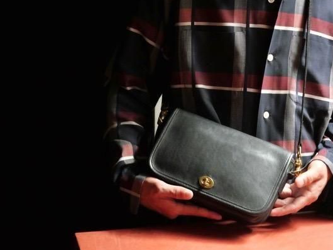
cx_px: 187
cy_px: 137
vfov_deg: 21.0
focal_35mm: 70
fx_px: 674
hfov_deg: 27.7
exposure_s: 1/60
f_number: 3.7
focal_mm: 29
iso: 3200
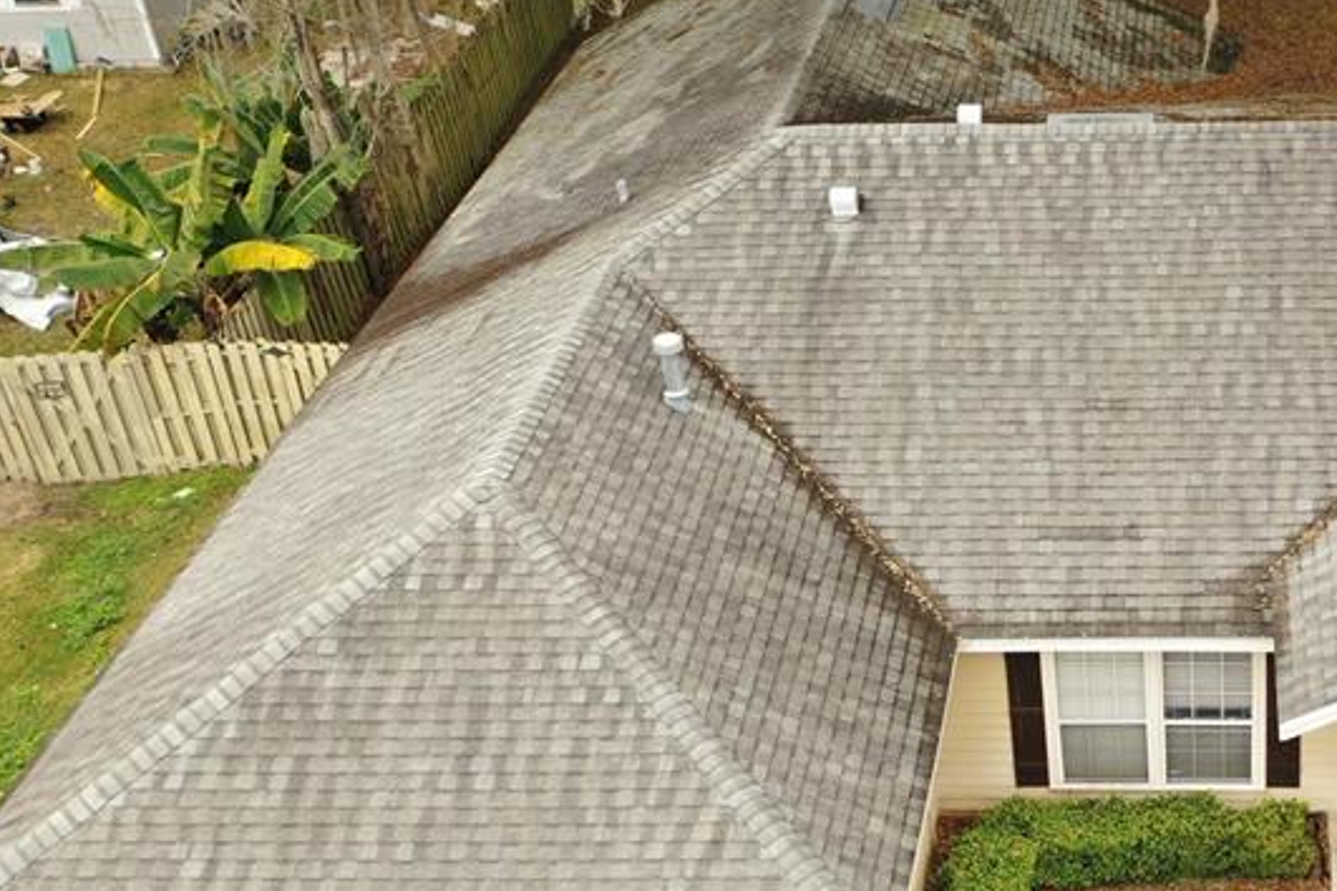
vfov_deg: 25.0
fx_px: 2005
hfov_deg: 34.9
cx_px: 1183
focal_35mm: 54
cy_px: 529
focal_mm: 10.26
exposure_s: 1/80
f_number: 3.5
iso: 100
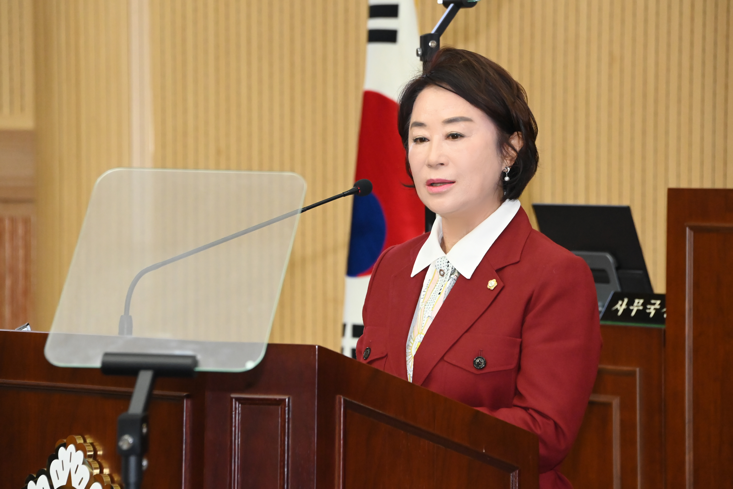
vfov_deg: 6.9
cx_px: 366
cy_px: 244
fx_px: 4072
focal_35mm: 200
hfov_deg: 10.3
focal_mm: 200
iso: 8000
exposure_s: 1/250
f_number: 7.1
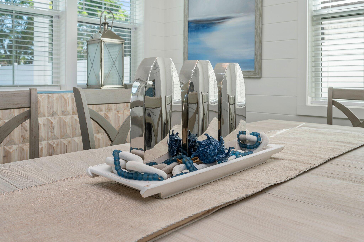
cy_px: 121
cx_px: 182
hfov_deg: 62.0
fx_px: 303
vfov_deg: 43.5
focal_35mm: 30
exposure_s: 1/50
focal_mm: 30
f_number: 9
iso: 160
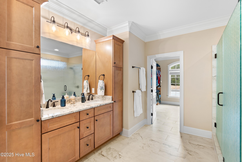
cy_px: 81
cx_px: 121
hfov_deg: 96.7
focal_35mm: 16
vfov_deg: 73.7
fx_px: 108
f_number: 4.8
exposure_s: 1/3
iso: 100
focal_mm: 11
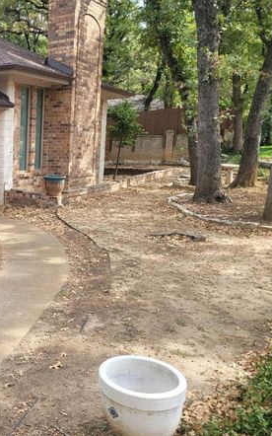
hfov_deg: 31.4
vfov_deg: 52.8
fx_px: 439
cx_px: -11
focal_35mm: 37
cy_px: 218
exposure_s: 1/470
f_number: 1.8
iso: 40
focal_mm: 5.4
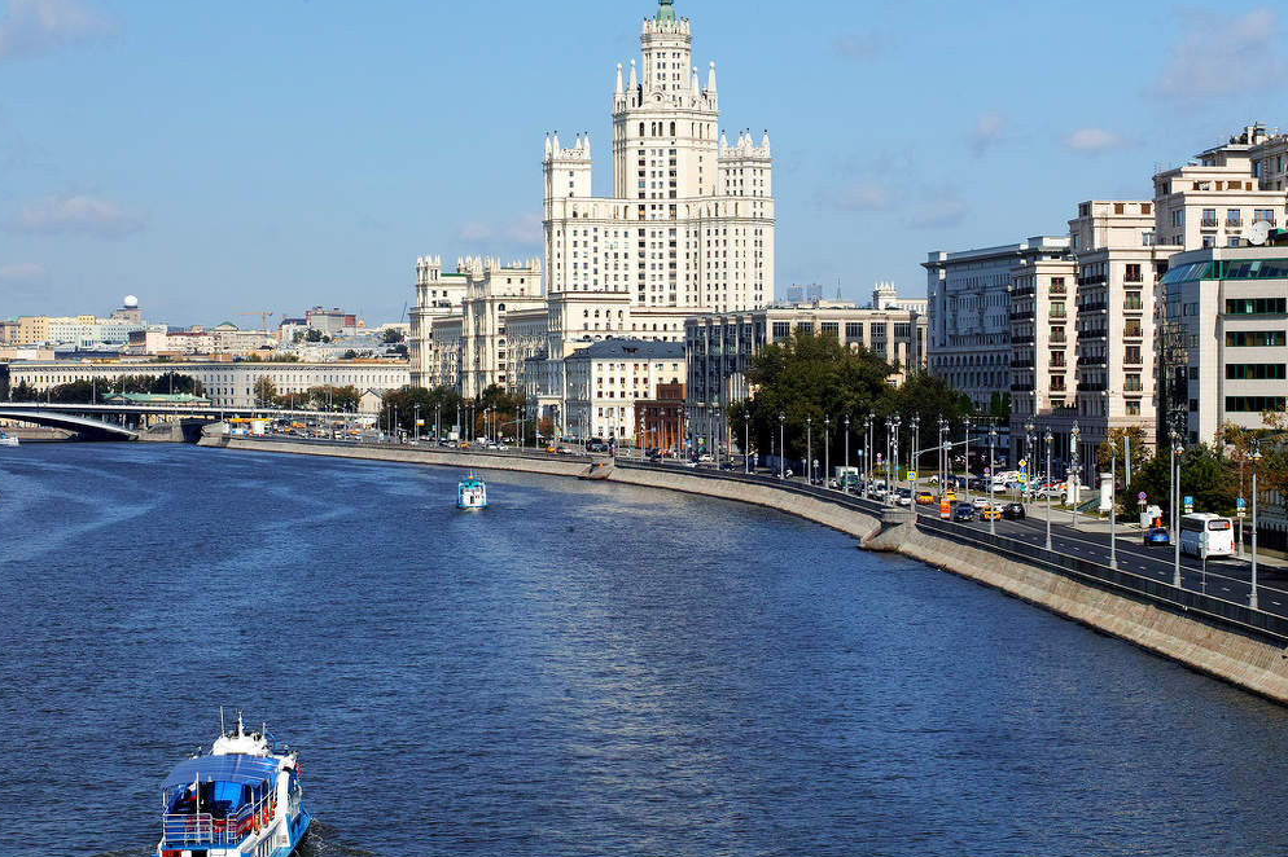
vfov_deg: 14.7
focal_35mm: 93
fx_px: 3326
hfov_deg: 21.9
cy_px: 484
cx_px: 765
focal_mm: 50
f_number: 11
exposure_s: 1/250
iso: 100
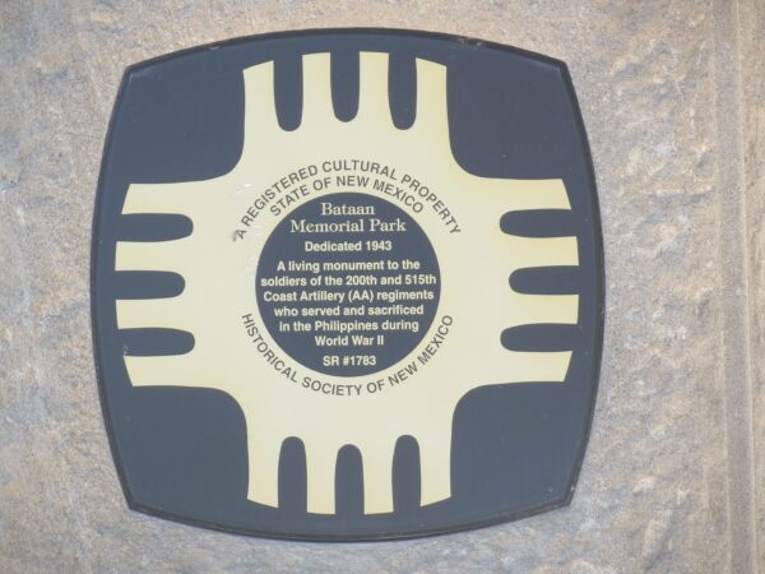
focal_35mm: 512
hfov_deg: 3.9
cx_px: 382
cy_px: 287
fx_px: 11315
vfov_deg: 2.9
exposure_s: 1/109
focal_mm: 91.8
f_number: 4.1
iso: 100
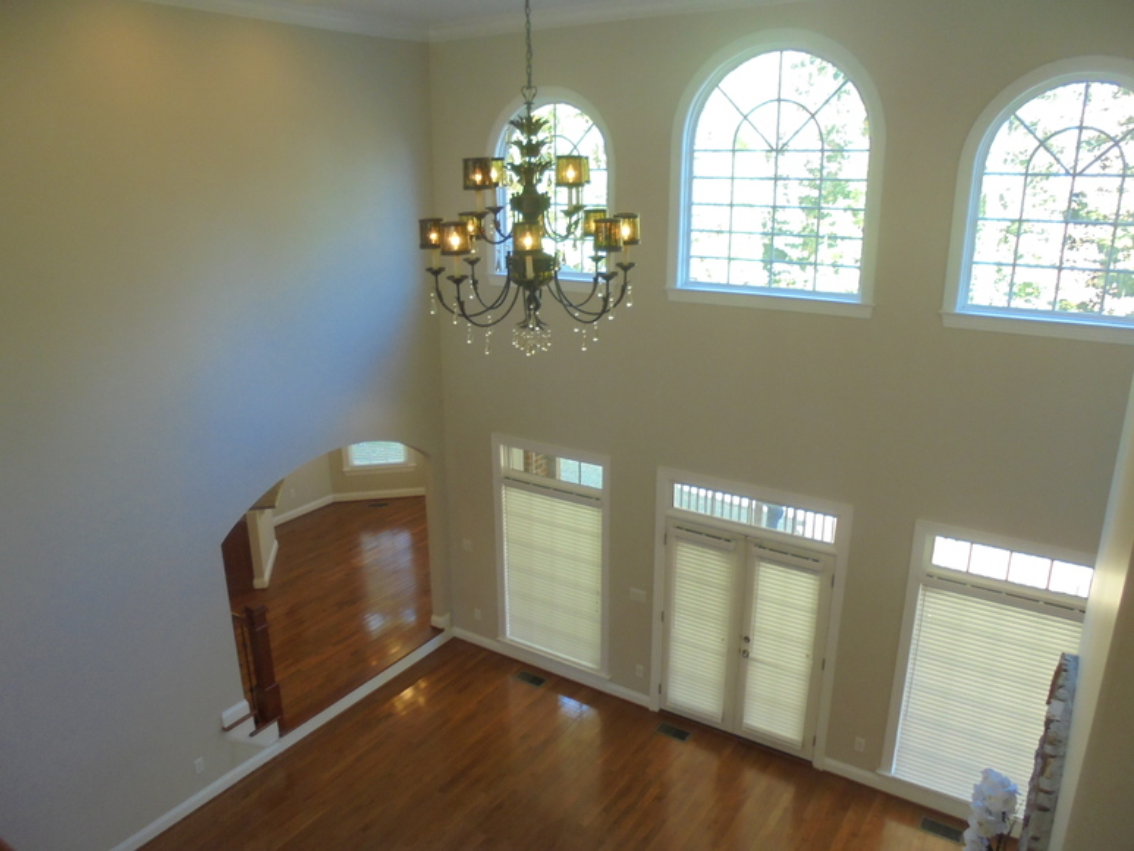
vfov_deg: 53.1
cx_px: 567
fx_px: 852
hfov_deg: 67.3
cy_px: 426
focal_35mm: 26
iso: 200
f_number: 3.5
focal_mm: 4.6
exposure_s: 1/30
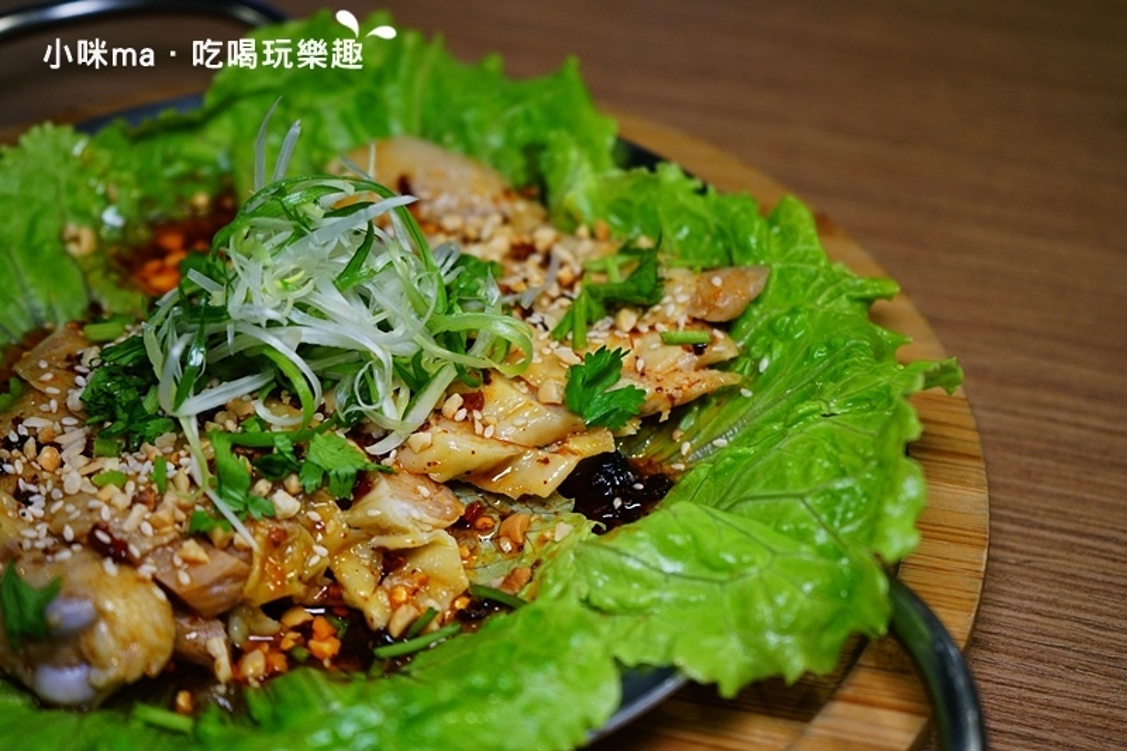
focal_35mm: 48
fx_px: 1502
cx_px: 564
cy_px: 376
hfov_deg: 41.1
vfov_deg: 28.1
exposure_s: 1/60
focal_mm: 48
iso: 1000
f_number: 4.5
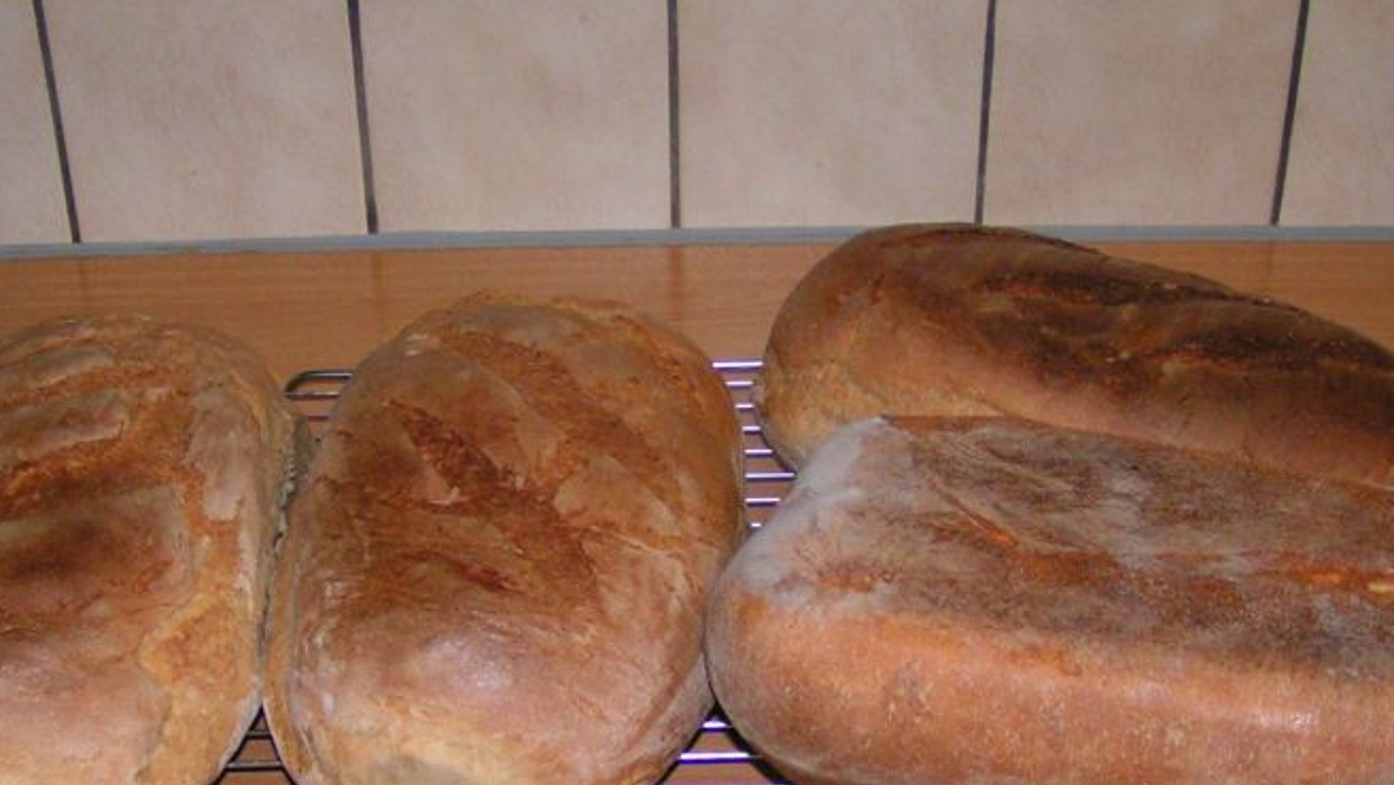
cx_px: 622
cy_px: 541
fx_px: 2329
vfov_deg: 19.1
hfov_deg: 33.3
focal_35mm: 63
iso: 200
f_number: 2.8
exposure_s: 1/40
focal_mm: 5.8
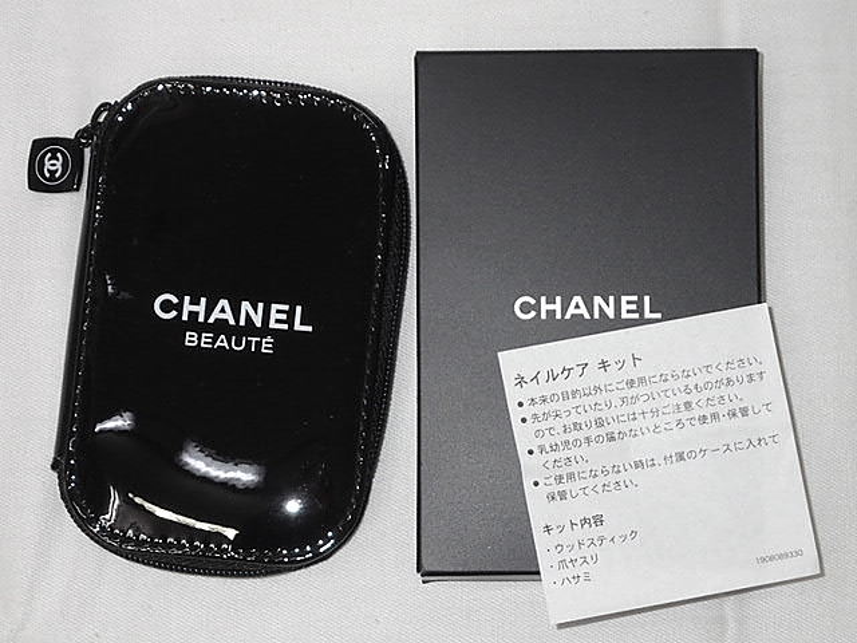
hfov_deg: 19.6
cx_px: 428
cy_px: 322
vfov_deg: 14.8
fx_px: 2476
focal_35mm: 100
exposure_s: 1/100
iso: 400
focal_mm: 18
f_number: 4.9
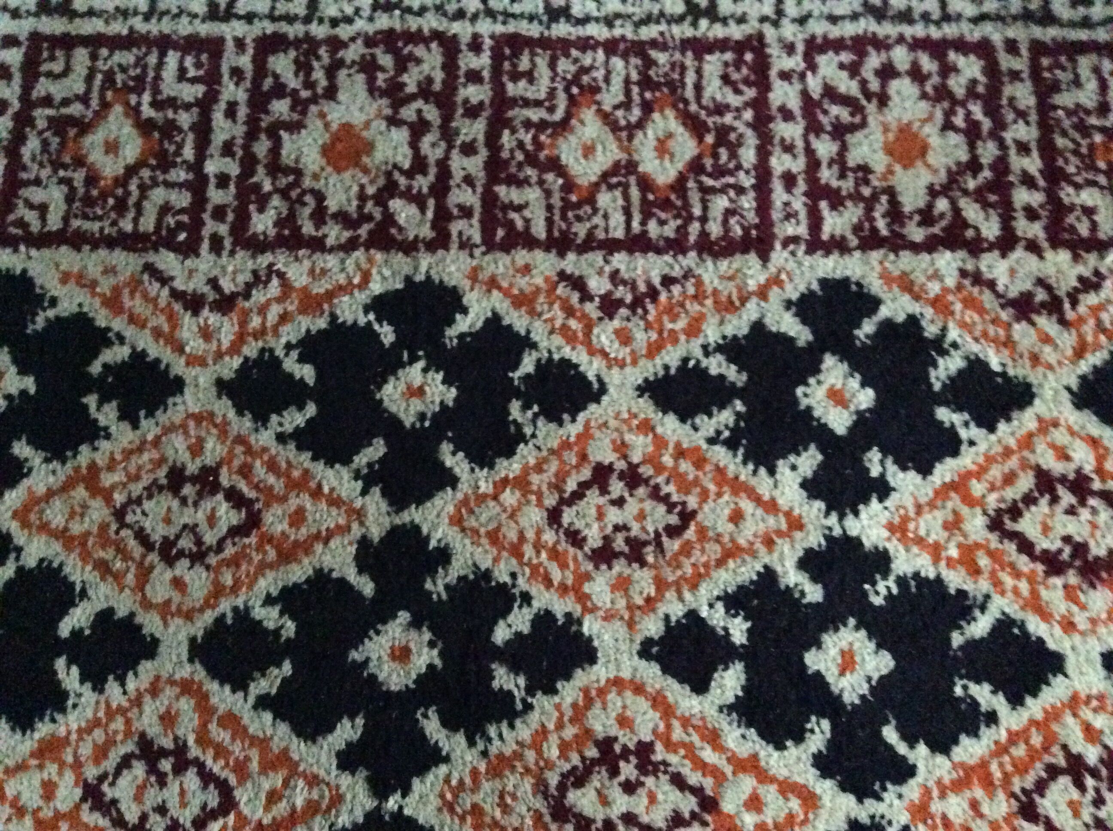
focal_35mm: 32
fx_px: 1027
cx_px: 556
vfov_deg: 44.1
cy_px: 416
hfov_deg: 56.9
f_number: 2.4
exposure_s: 1/15
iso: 800
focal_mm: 3.3
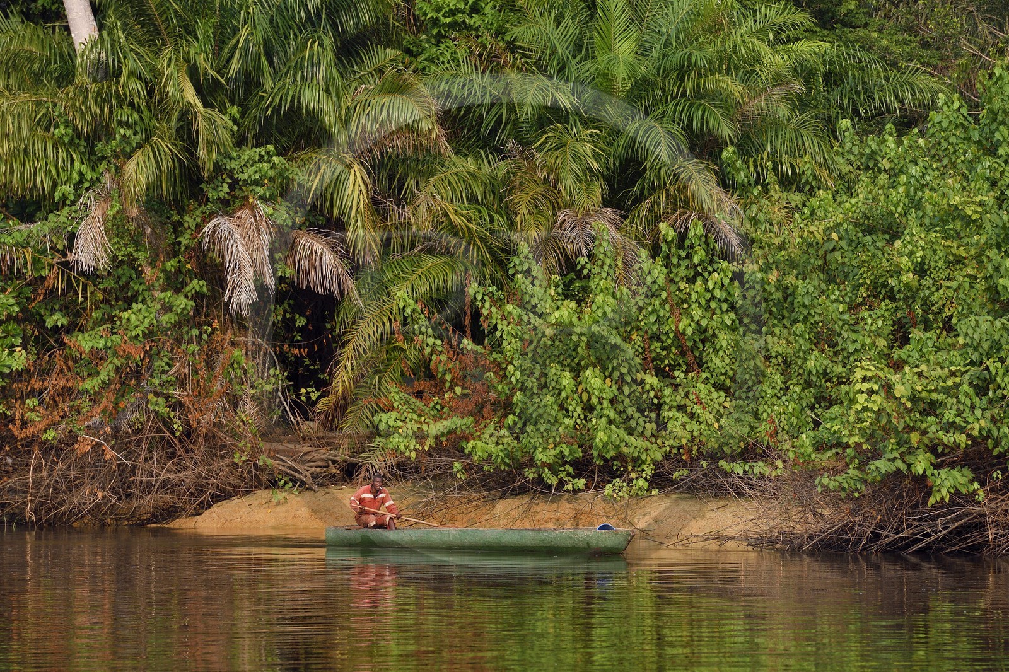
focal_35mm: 200
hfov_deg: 10.3
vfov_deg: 6.9
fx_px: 5604
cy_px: 336
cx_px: 504
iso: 800
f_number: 8
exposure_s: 1/1000
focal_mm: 200
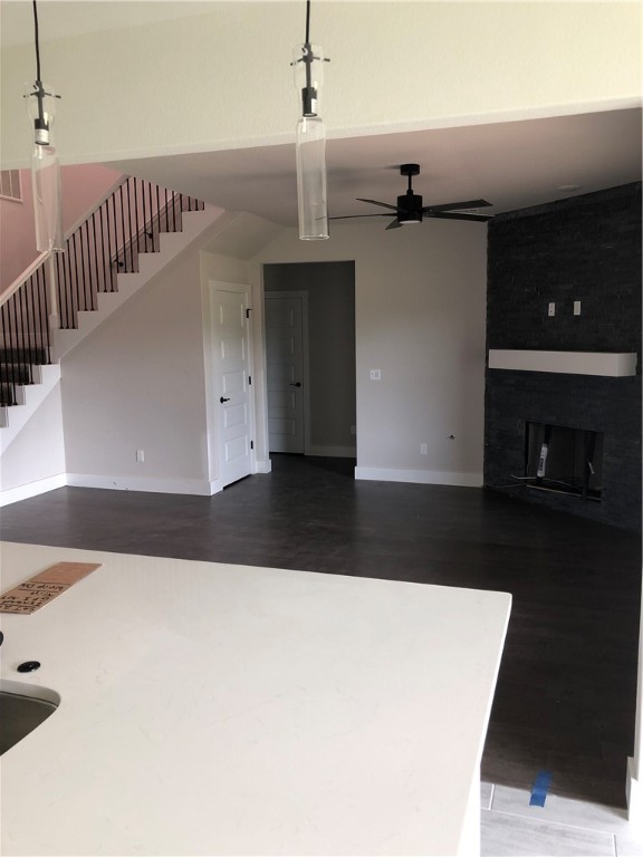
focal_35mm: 28
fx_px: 693
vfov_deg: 63.4
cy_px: 428
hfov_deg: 49.7
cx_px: 322
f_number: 1.8
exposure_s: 1/20
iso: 40
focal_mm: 3.99
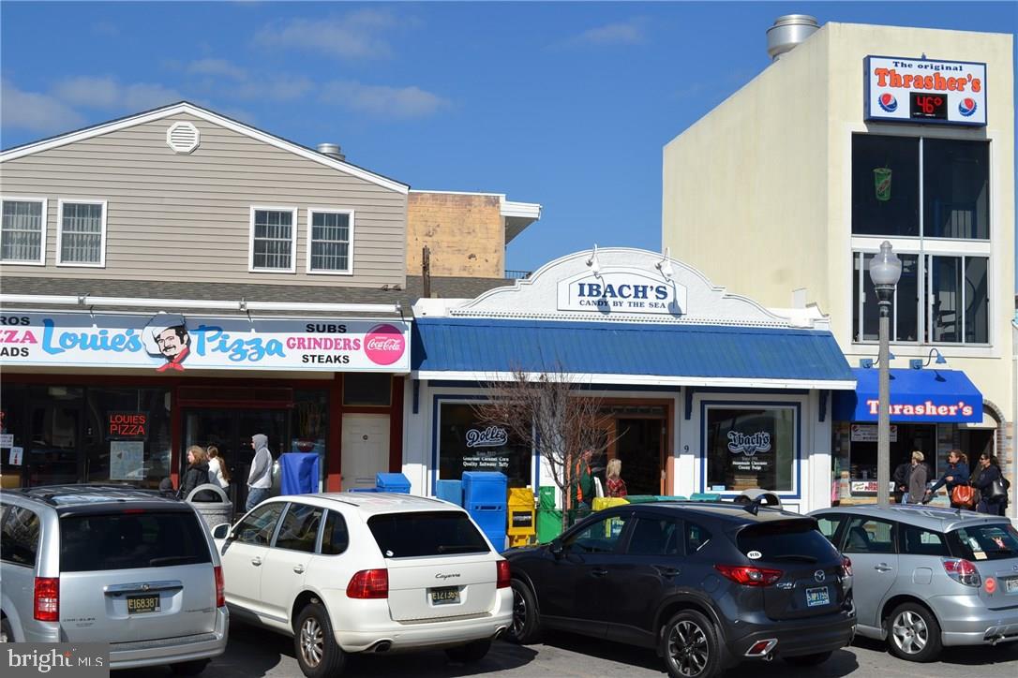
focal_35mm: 48
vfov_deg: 28.1
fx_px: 1357
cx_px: 509
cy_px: 339
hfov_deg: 41.1
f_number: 9
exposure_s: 1/320
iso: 100
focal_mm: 32
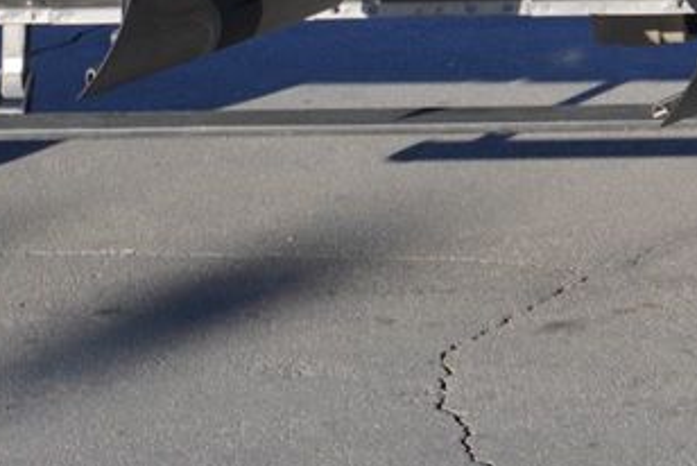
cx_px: 878
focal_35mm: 145
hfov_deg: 13.7
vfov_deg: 9.2
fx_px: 2803
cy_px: -265
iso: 100
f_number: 6.3
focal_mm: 29
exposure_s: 1/125
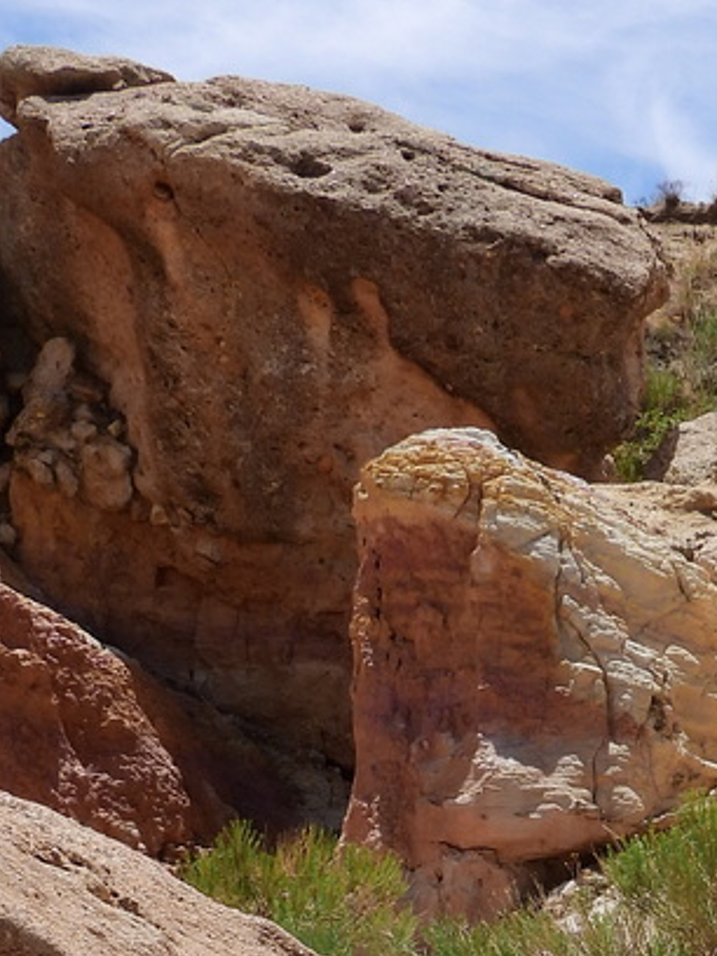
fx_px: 3728
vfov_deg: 13.9
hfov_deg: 10.8
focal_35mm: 135
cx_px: 785
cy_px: 1333
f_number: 3.5
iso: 100
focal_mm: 7.7
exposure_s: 1/1600
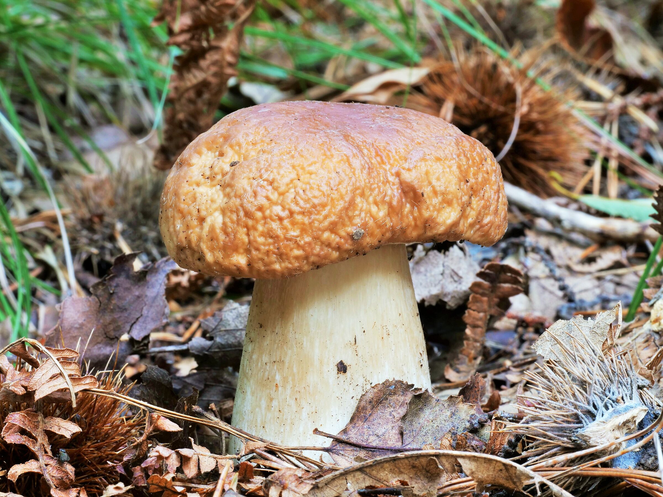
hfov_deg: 16.4
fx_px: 2298
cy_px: 248
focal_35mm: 120
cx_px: 332
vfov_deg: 12.3
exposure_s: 1/2.5
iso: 200
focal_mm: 60
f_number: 16
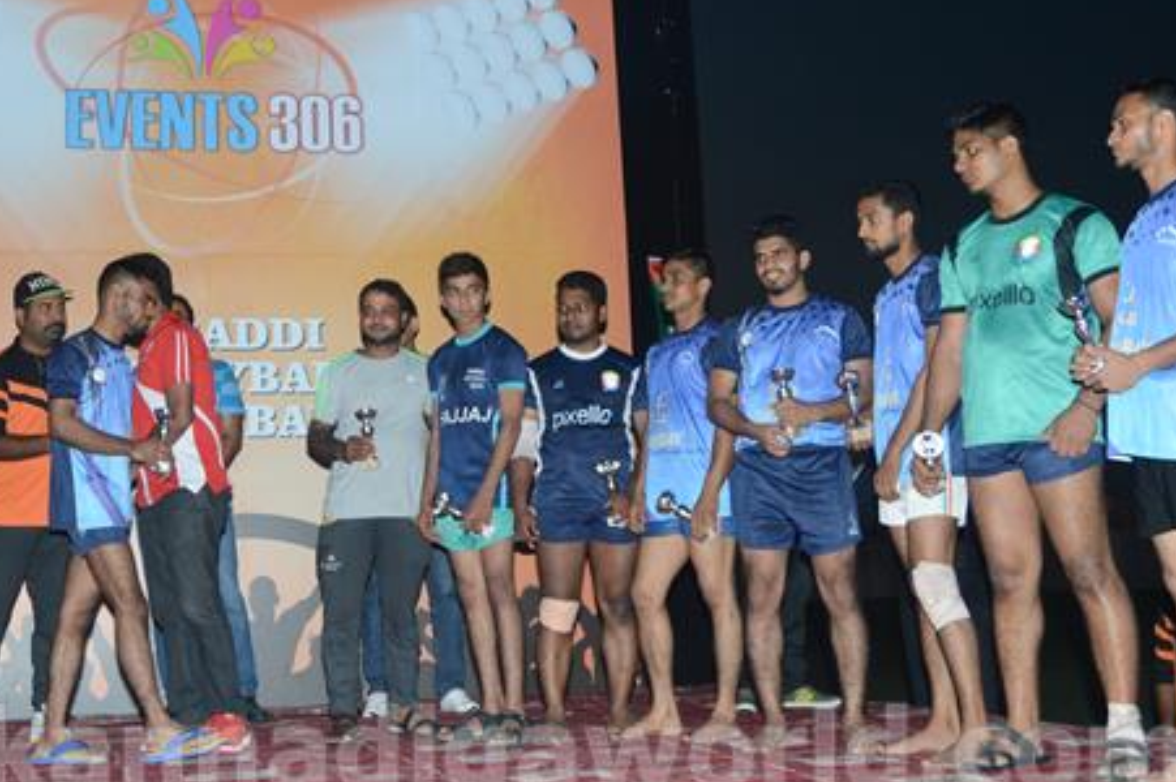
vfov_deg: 27.0
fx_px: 1623
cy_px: 284
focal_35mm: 50
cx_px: 412
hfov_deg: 39.5
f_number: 5.6
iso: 400
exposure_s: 1/80
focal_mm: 23
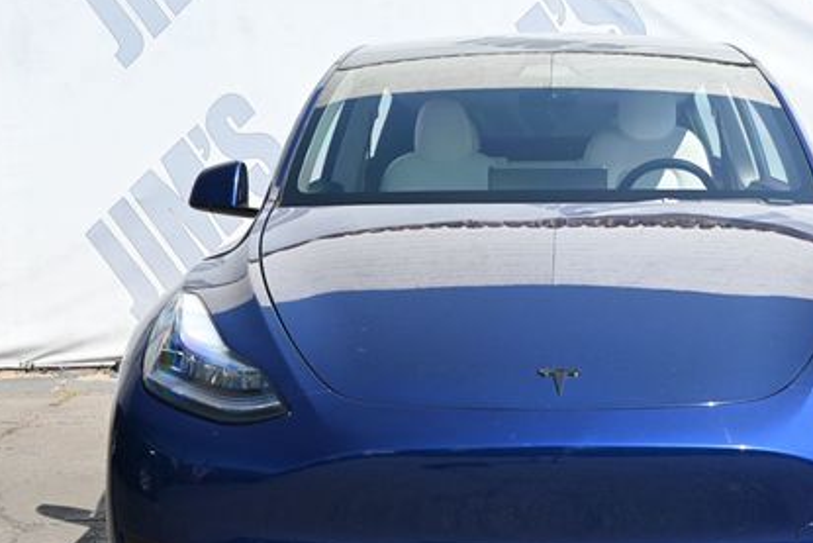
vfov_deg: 23.4
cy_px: 374
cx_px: 550
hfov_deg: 34.2
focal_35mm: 58
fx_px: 1305
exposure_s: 1/250
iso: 180
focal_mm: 25
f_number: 5.6
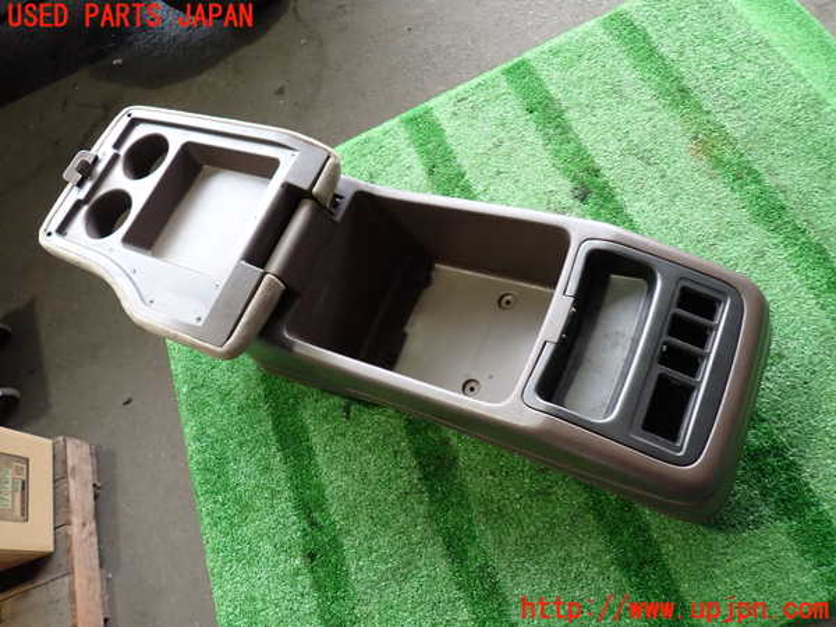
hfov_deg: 69.4
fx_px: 604
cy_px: 314
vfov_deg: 54.9
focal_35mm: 25
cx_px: 418
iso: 200
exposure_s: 1/40
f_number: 2
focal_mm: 4.5
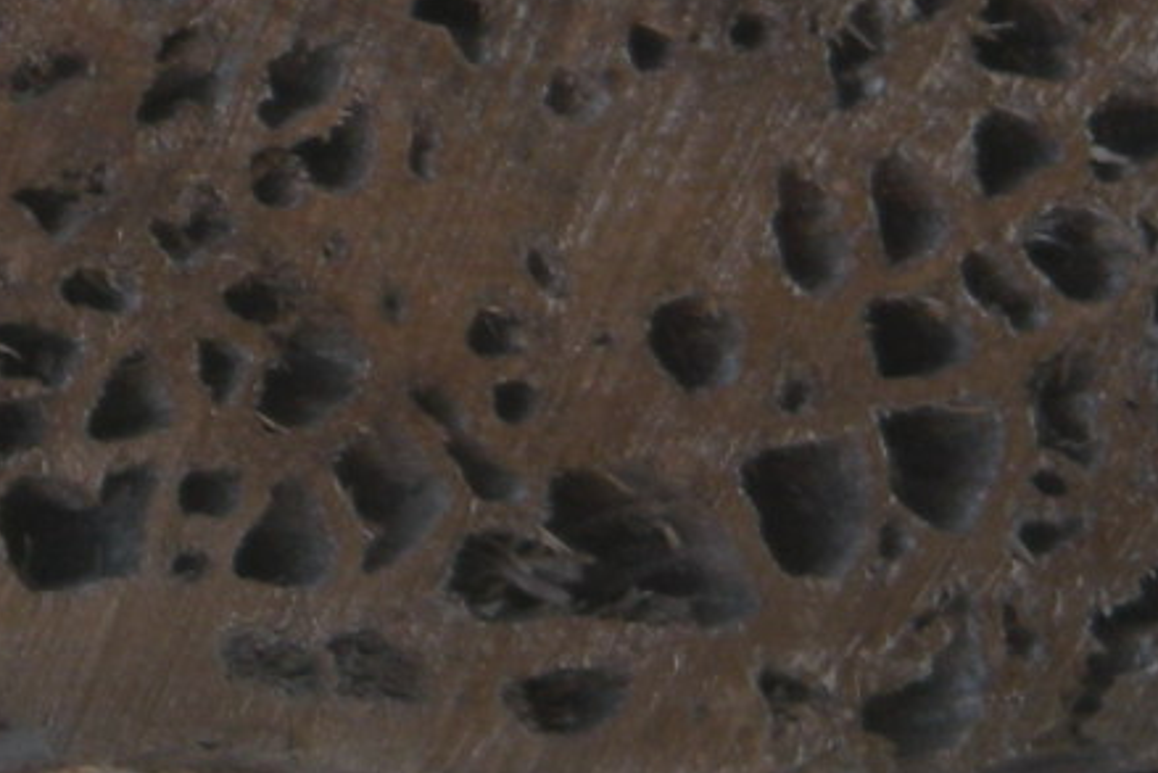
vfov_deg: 3.2
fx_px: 13900
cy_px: -148
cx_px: -253
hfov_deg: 4.8
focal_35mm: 432
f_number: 4
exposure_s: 1/100
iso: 64
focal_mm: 18.9
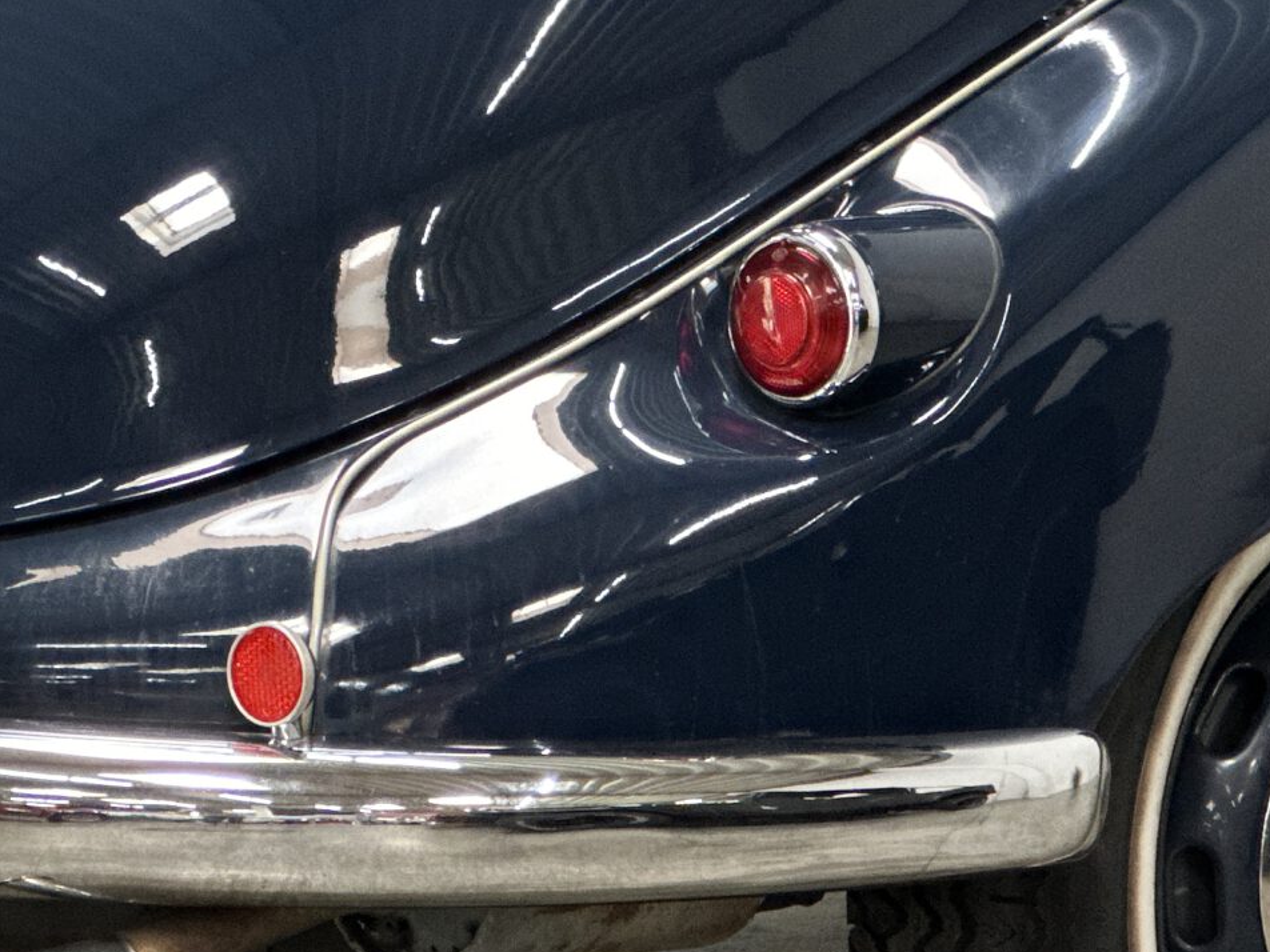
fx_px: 7594
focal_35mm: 207
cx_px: 446
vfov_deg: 7.2
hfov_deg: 9.6
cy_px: 203
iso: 320
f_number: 2.8
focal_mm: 9
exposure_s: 1/25
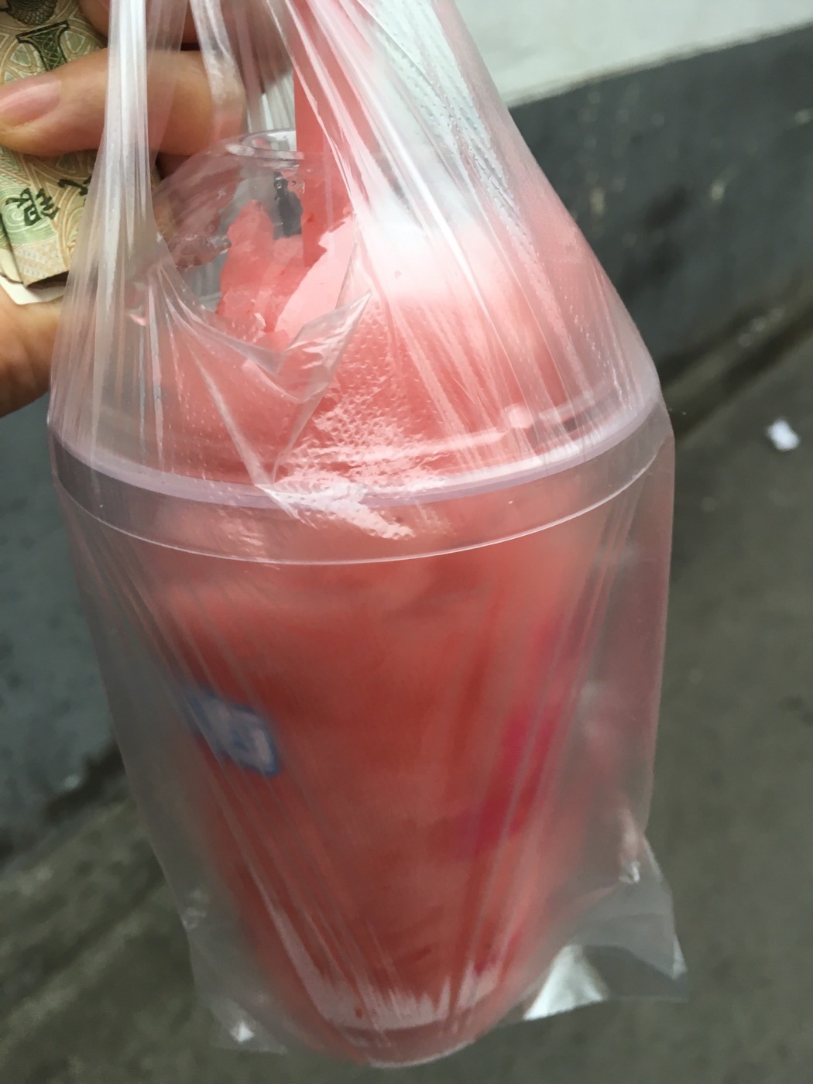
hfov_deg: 48.2
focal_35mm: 29
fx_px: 908
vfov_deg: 61.7
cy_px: 542
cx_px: 406
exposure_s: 1/33
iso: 32
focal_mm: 4.15
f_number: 2.2
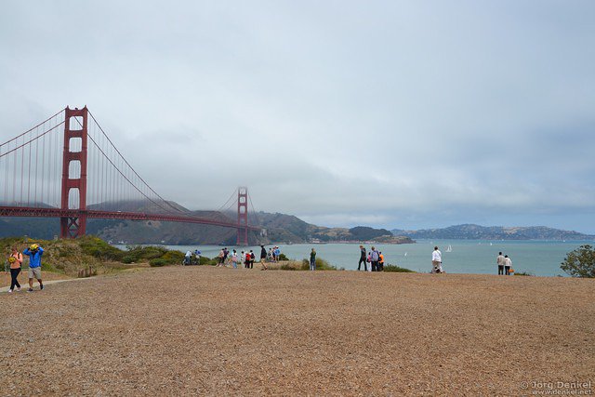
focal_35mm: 33
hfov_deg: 57.2
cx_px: 298
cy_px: 198
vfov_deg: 40.0
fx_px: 546
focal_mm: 22
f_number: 9
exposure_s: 1/320
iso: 100
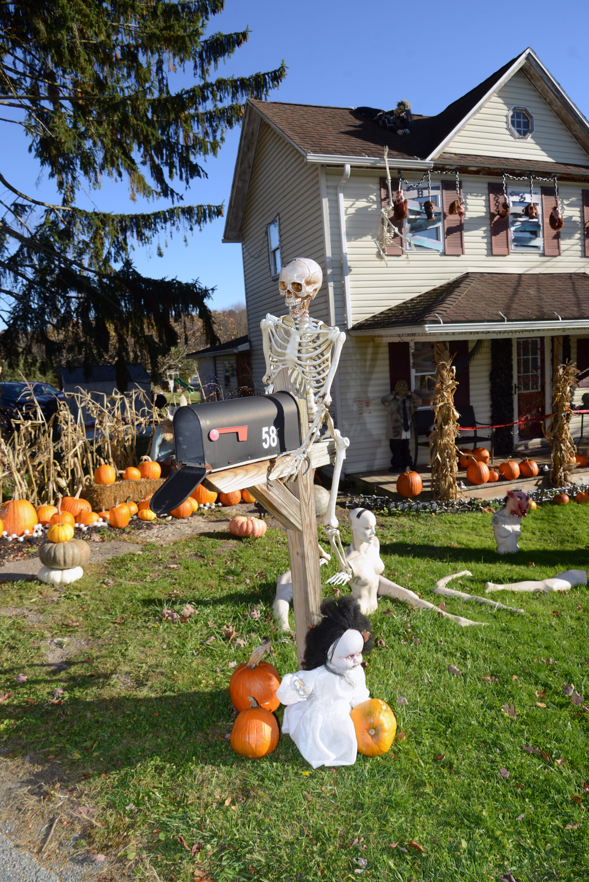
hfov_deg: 53.2
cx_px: 294
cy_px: 441
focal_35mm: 24
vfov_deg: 73.7
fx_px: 588
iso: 100
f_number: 7.1
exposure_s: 1/200
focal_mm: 24
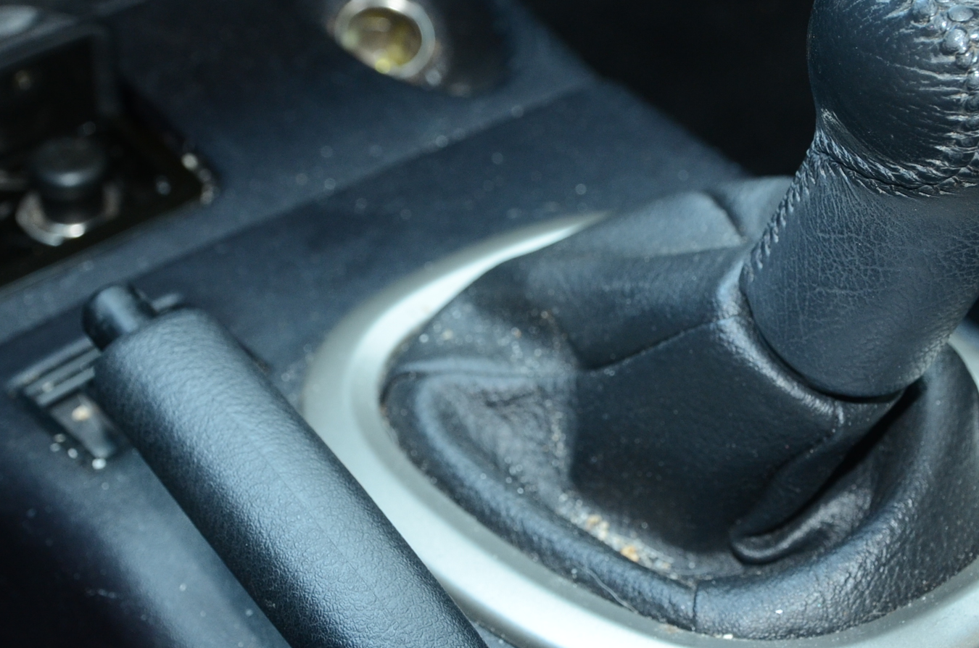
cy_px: 156
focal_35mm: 104
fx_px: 2822
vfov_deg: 13.1
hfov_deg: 19.7
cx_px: 490
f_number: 5.6
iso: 640
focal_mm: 38
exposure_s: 1/125
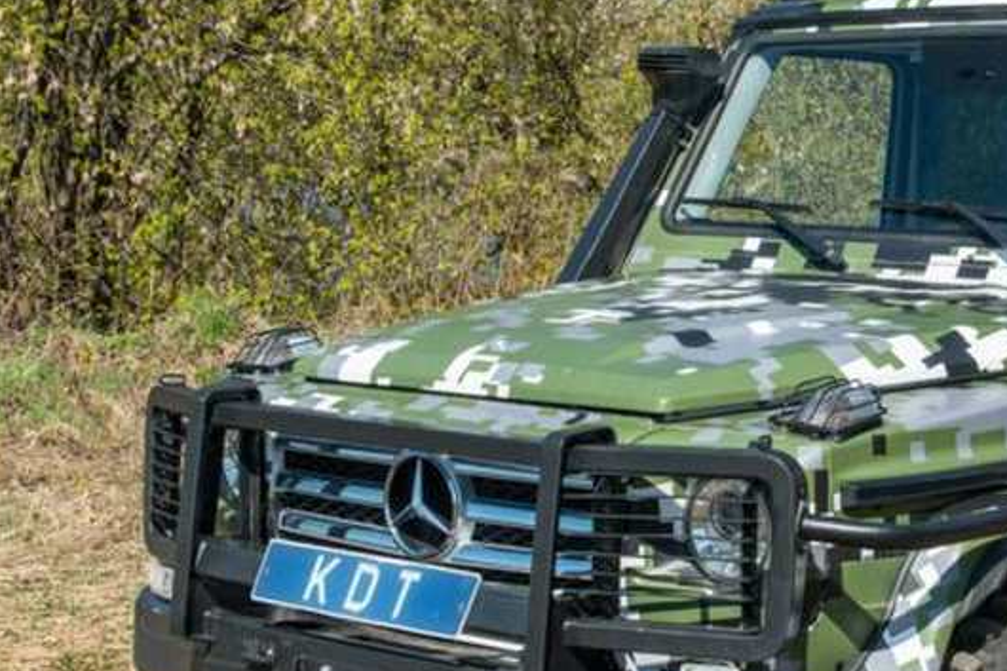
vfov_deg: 15.7
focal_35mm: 87
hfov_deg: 22.9
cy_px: 409
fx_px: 2433
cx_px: 864
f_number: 9
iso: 200
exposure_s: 1/320
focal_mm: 36
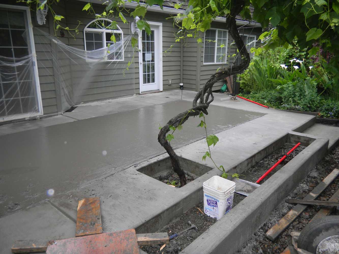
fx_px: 274
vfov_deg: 49.8
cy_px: 127
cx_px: 170
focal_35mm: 28
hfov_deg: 63.4
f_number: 3.9
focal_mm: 5
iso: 80
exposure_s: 1/30
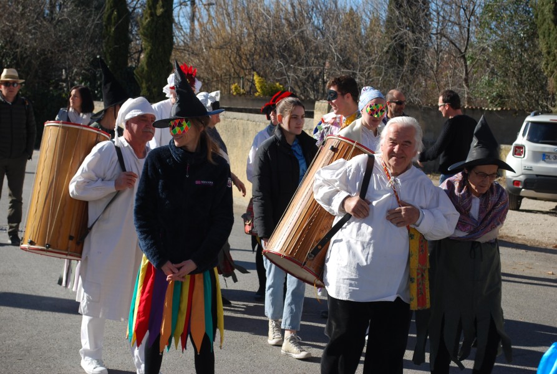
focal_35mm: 75
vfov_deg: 18.3
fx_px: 1163
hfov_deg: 26.9
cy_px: 187
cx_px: 278
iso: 100
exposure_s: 1/200
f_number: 7.1
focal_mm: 50
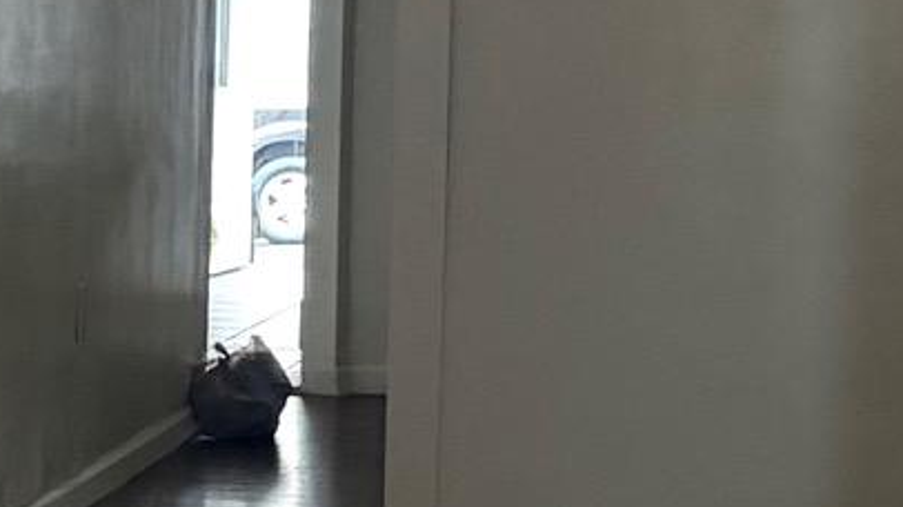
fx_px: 3159
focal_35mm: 132
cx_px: -638
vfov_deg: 9.2
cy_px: 327
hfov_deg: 14.6
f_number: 1.78
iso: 1000
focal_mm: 6.76
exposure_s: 1/30
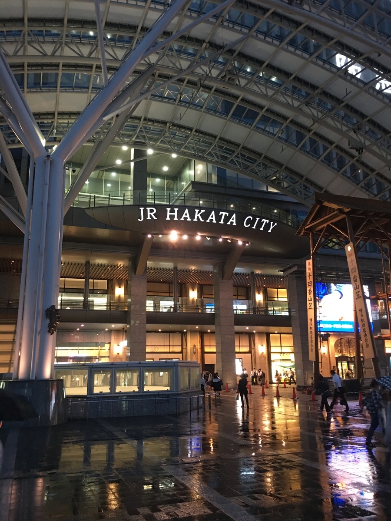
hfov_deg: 48.2
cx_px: 196
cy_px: 260
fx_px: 437
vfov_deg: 61.7
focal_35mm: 29
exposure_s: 1/10
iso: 80
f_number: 2.2
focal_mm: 4.15
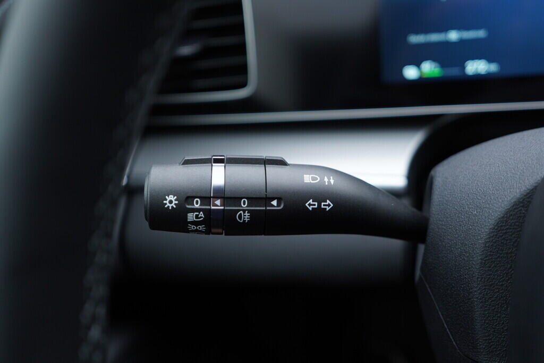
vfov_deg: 36.9
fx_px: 544
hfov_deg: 53.1
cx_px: 272
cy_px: 182
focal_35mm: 36
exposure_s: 1/40
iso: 160
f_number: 2.8
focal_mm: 24
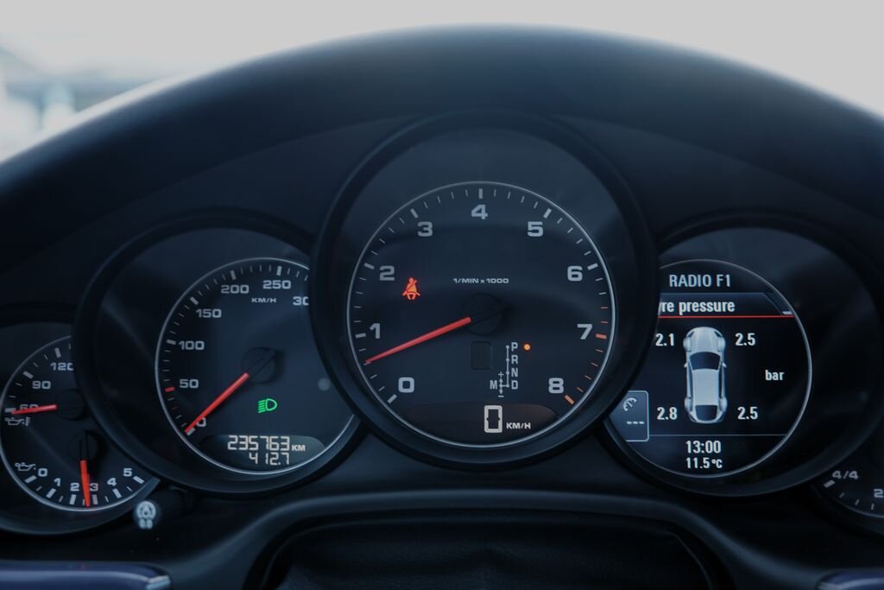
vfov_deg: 43.6
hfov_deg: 61.9
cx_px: 442
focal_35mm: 30
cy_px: 295
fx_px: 737
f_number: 2.8
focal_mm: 30
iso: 100
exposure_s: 1/30
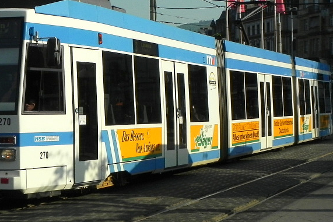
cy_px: 72
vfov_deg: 14.1
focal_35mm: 97
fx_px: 897
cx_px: 100
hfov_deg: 20.9
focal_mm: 9.2
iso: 160
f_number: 8
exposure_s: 1/640
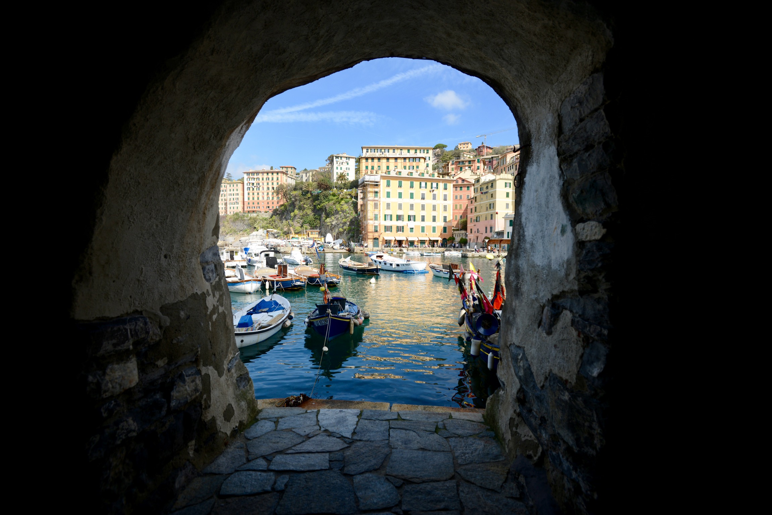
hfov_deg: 96.7
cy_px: 258
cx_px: 386
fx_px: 343
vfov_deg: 73.8
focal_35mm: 16
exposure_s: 1/640
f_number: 4
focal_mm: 16
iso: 100
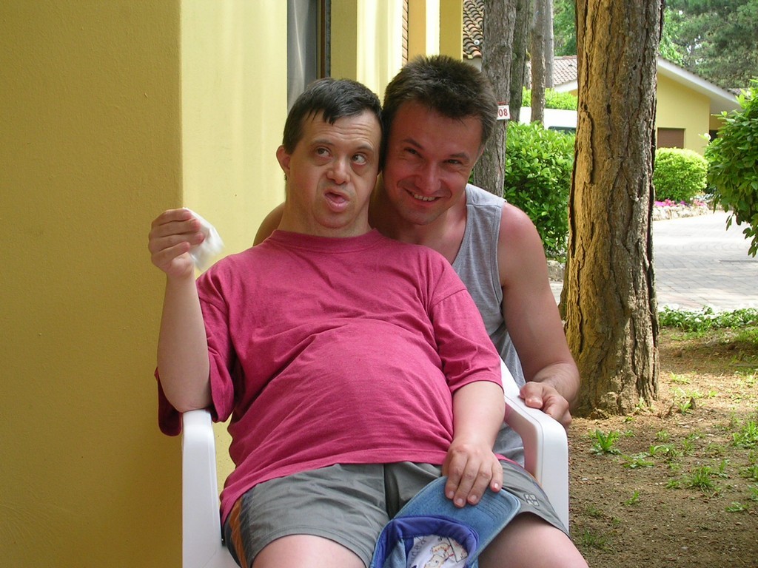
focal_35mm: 81
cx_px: 379
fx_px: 1774
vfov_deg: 18.2
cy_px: 284
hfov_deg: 24.1
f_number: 4
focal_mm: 12.3
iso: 50
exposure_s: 1/102
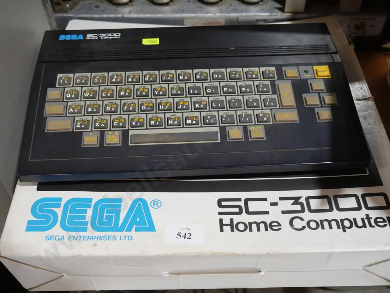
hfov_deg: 46.8
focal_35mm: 40
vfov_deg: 36.0
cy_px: 146
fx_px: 451
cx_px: 195
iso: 250
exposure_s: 1/60
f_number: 4.4
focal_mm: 20
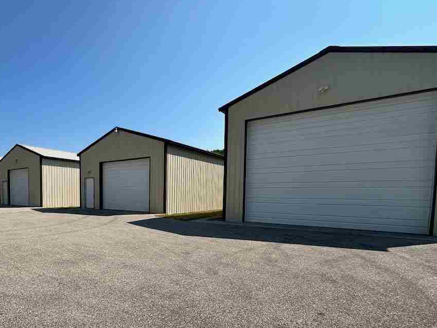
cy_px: 211
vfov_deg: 62.3
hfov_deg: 76.1
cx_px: 140
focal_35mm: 21
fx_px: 265
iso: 50
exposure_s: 1/2506
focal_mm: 2.22
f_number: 2.2
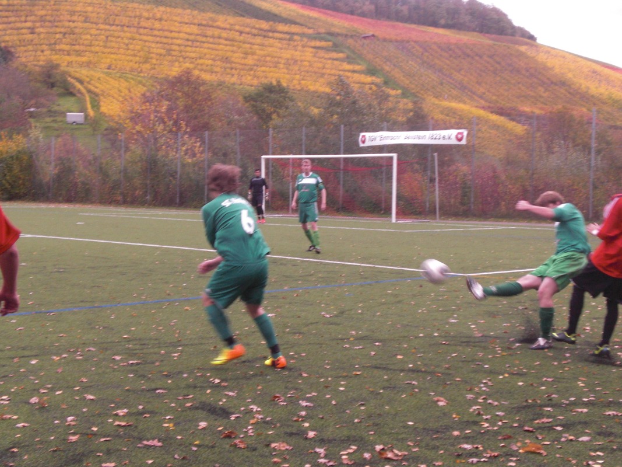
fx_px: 1132
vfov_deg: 23.3
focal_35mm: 63
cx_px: 311
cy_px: 234
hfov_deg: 30.7
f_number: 4
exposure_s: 1/125
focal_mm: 10.4
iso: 200
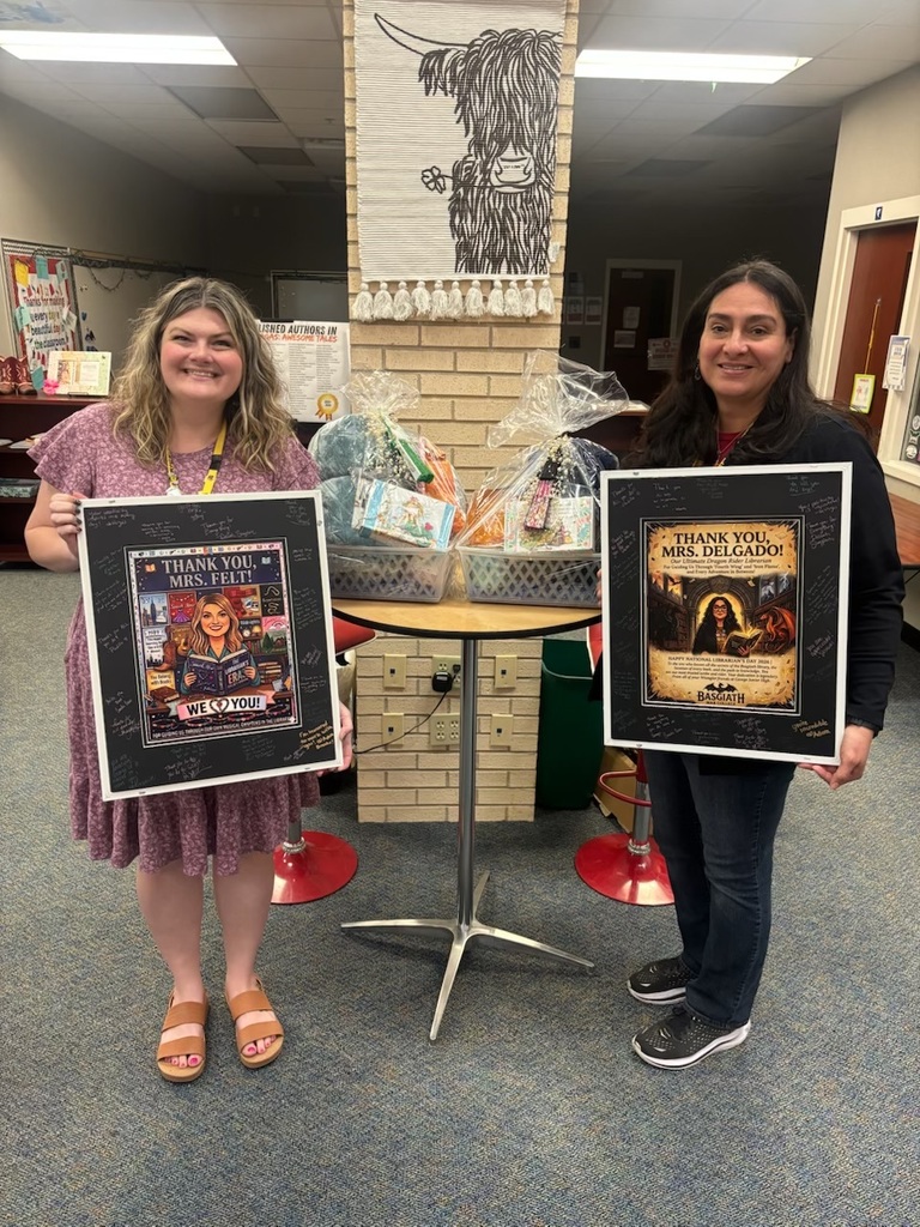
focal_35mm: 26
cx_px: 460
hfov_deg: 53.1
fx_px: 921
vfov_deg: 67.3
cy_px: 614
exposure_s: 1/60
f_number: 1.6
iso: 250
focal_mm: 5.96
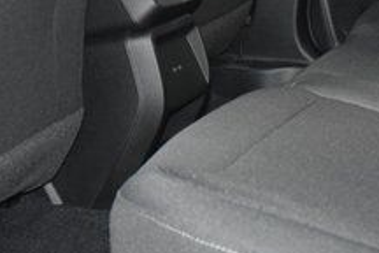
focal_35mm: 80
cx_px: 251
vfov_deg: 16.8
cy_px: 22
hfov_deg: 25.2
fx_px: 842
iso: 3200
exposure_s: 1/50
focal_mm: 18
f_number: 3.5
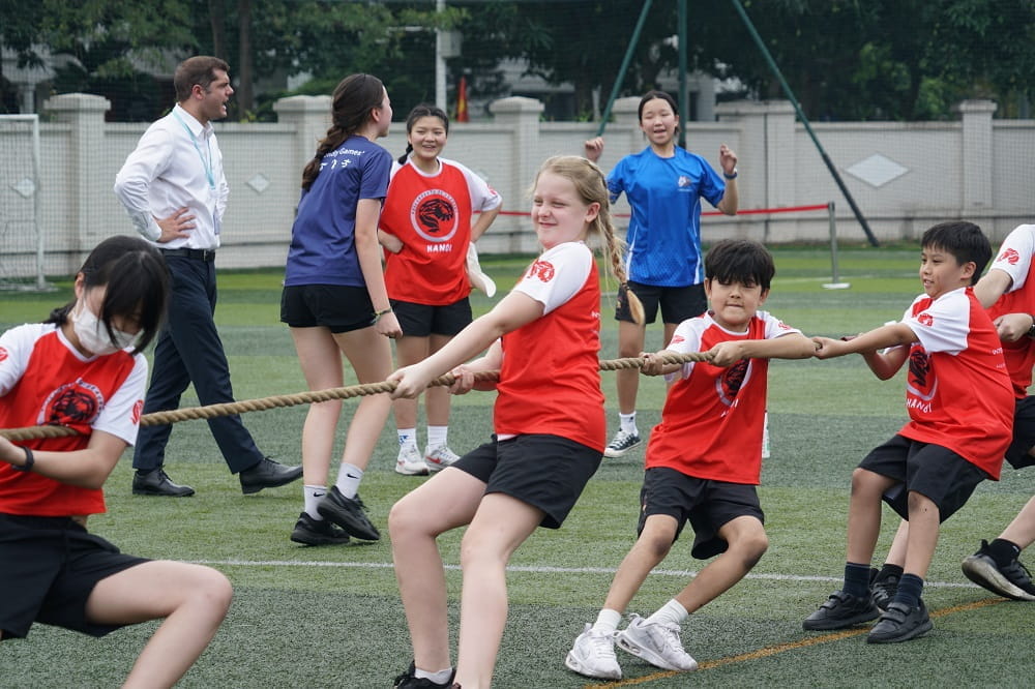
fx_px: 3362
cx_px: 518
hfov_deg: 17.5
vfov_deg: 11.7
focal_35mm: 117
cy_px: 344
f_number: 6.3
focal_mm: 117
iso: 100
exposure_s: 1/200
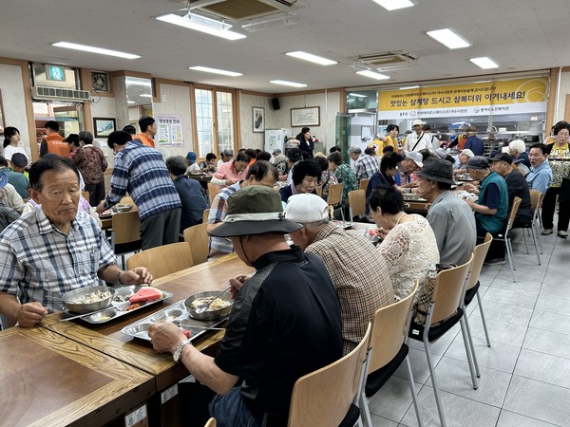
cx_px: 285
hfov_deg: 67.3
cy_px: 214
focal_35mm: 26
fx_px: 428
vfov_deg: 53.1
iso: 64
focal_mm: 5.7
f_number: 1.5
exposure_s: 1/60
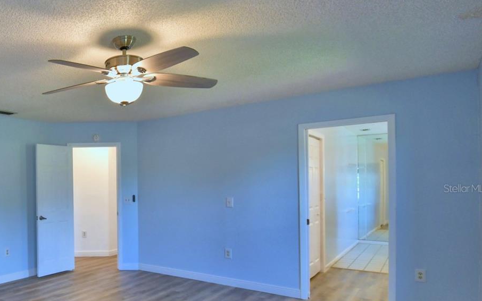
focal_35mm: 27
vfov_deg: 45.6
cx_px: 65
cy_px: 188
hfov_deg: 60.0
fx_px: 355
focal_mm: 10
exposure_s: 1/60
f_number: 4.5
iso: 400
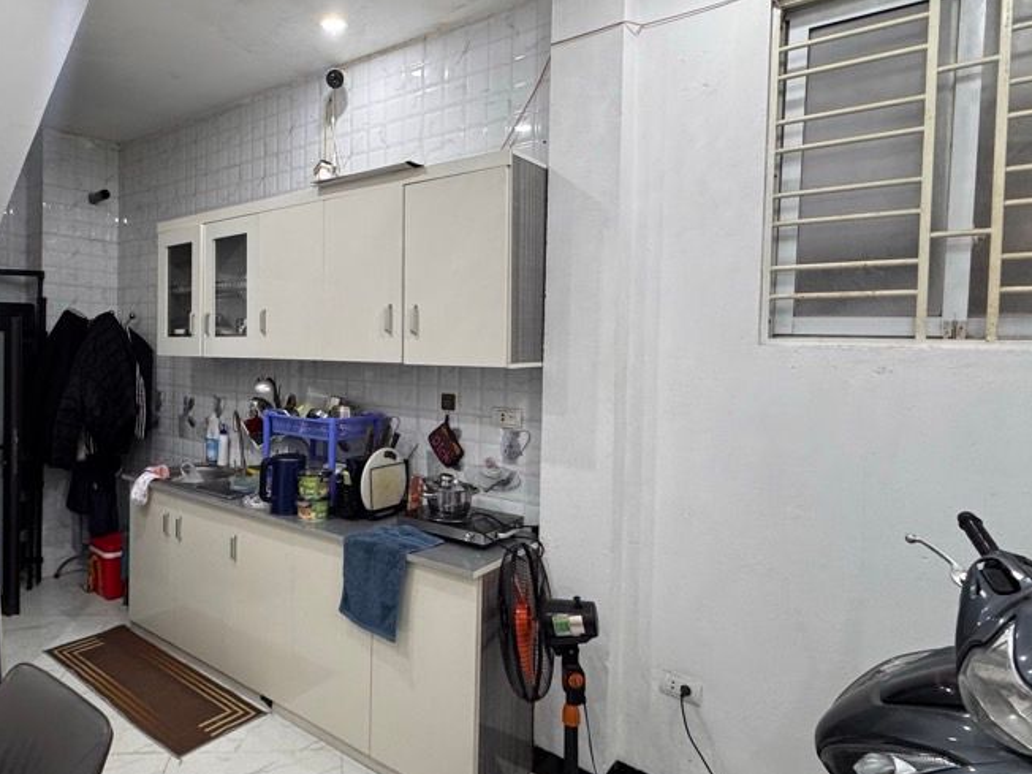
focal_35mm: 22
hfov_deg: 74.8
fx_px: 656
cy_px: 367
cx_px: 374
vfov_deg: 61.1
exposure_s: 1/100
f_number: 2.2
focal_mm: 2.22
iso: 250
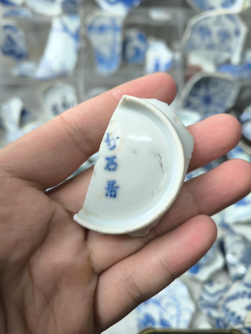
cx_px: 126
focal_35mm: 23
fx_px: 222
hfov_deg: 58.9
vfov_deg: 73.9
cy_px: 167
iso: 320
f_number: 1.7
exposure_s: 1/50
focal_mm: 5.35
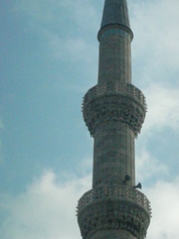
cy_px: 124
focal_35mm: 138
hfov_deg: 10.7
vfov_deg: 14.3
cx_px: 119
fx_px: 951
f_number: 12.4
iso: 400
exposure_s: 1/500
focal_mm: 12.2
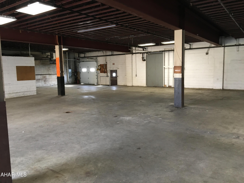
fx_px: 204
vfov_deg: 48.2
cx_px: 122
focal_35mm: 29
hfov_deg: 61.7
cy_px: 92
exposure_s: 1/30
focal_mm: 4.15
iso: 100
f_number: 2.2
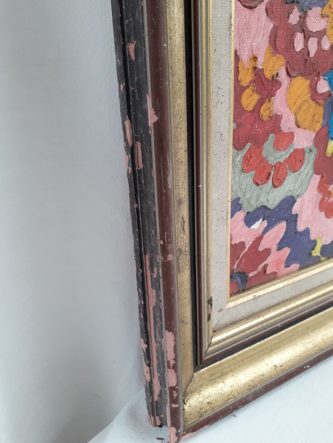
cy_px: 222
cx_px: 166
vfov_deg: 65.3
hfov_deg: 51.3
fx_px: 346
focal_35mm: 27
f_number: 1.9
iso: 100
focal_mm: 3.6
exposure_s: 1/50
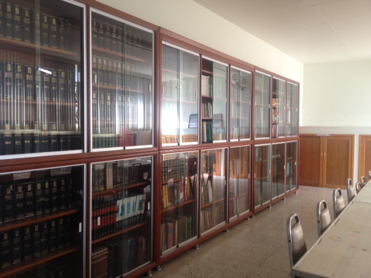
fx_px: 375
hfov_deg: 52.6
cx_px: 186
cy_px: 139
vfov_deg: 40.7
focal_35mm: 35
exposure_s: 1/20
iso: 50
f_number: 2.4
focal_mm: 4.28
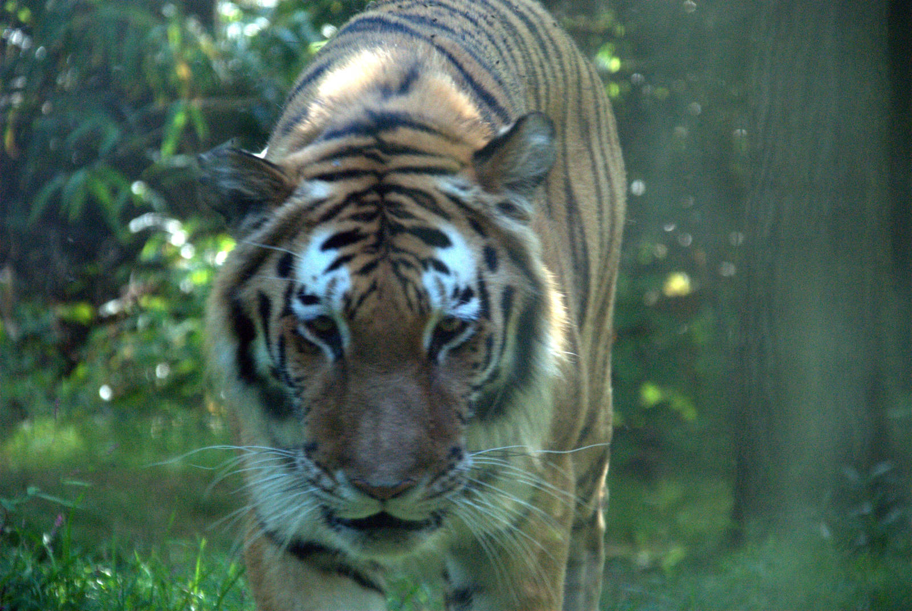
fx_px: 5138
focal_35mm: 202
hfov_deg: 10.1
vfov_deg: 6.8
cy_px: 306
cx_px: 456
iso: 1600
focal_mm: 135
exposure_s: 1/125
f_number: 6
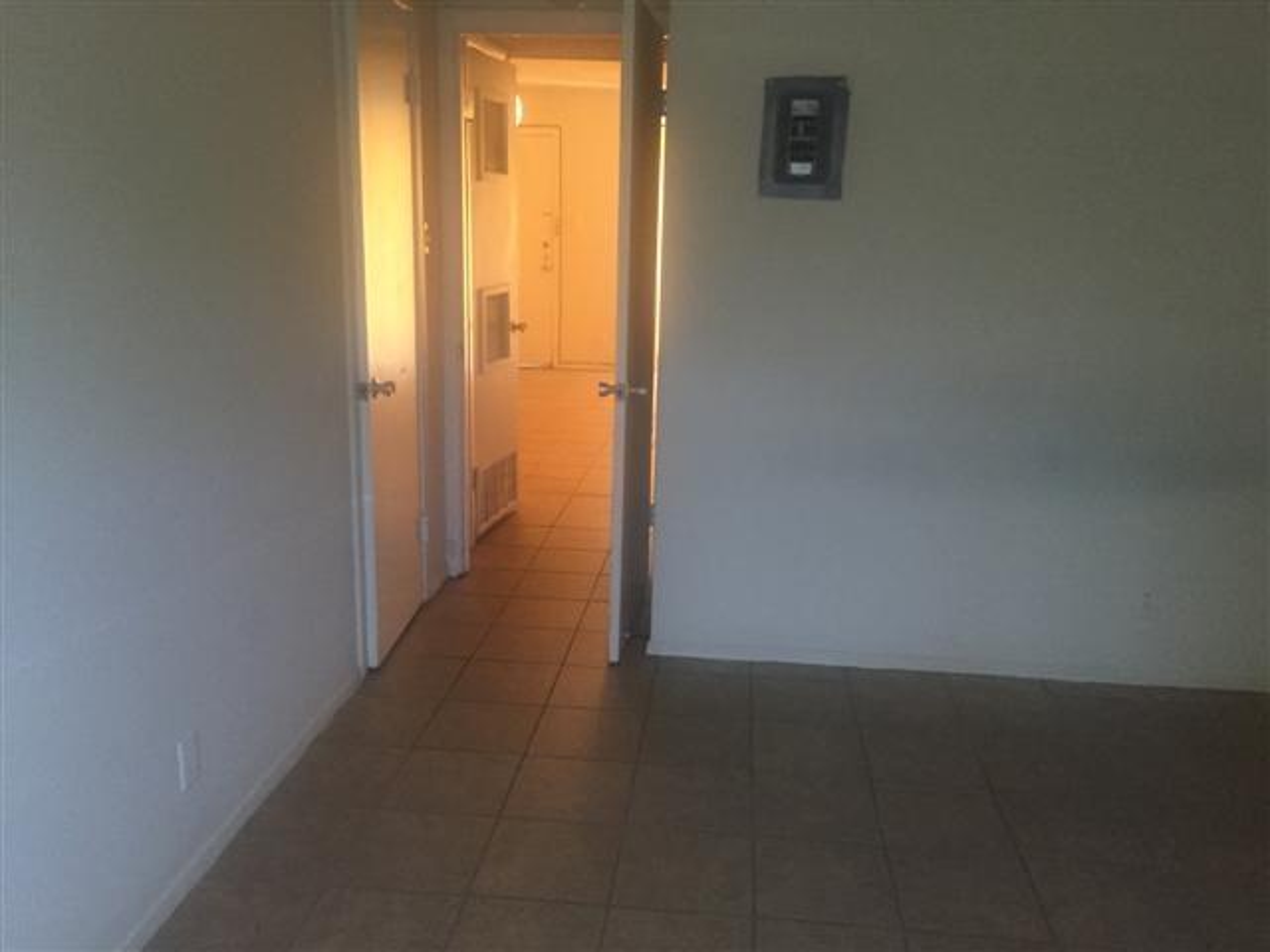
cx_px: 635
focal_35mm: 29
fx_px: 1064
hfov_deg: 61.7
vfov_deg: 48.2
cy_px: 476
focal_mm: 4.15
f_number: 2.2
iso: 250
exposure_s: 1/30
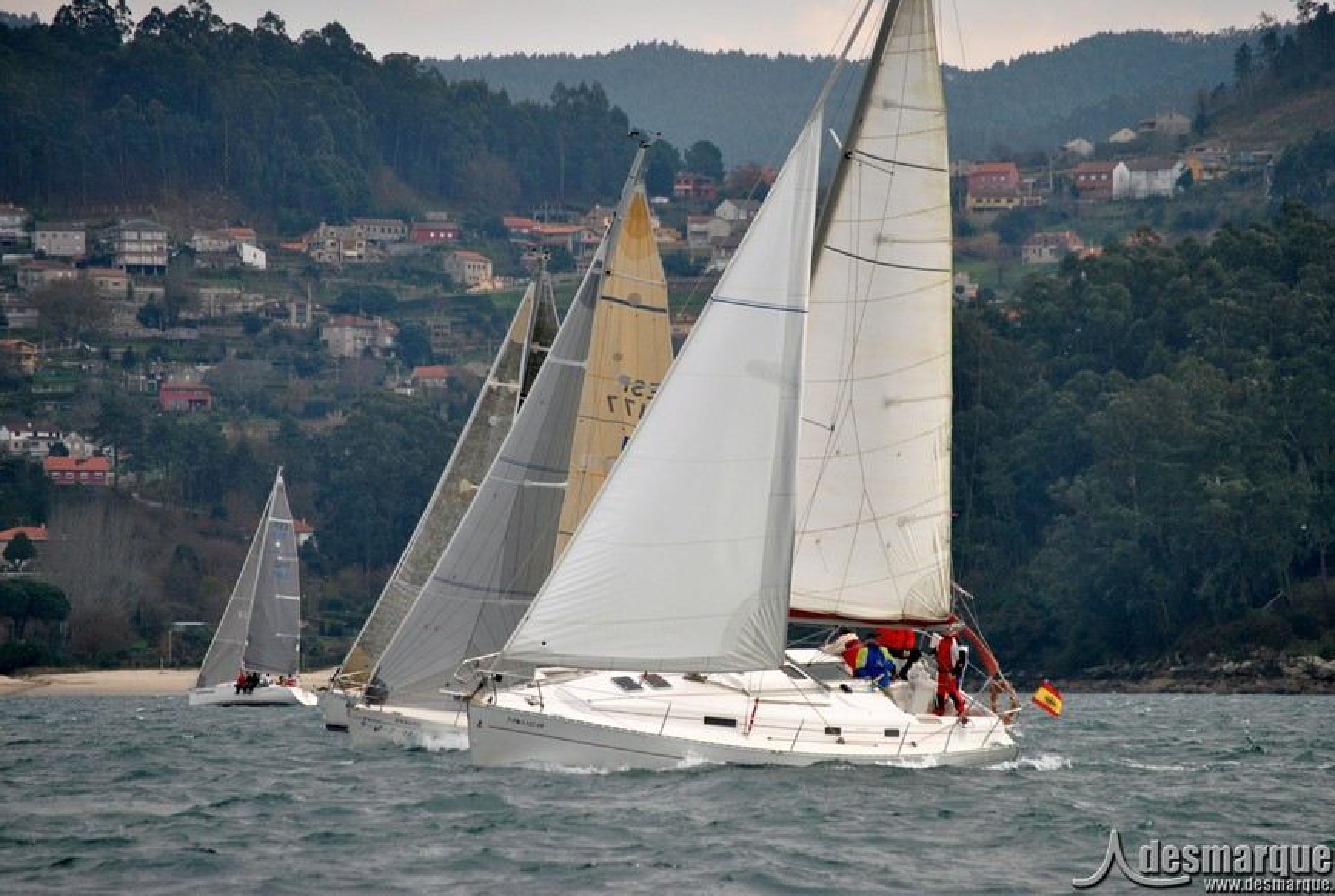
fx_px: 8621
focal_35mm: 232
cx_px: 687
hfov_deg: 8.9
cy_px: 446
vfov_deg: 6.0
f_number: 5
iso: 200
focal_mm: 150
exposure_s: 1/640
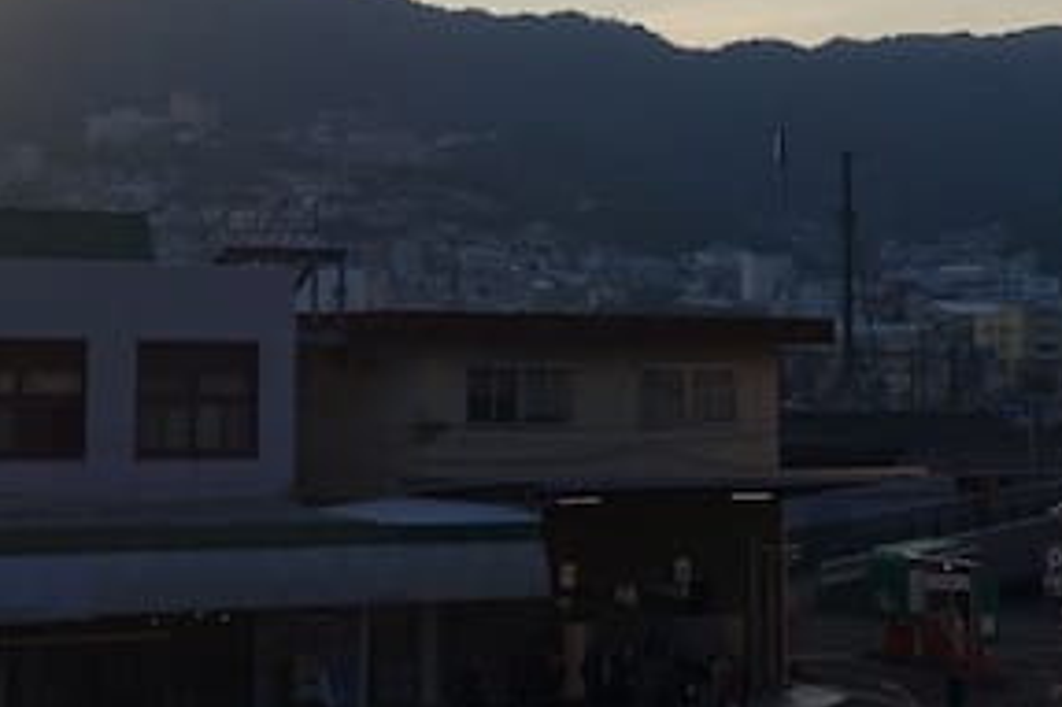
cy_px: -17
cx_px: 289
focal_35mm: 92
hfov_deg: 22.0
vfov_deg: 14.6
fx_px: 2712
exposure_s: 1/160
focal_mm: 12.2
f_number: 4
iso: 125
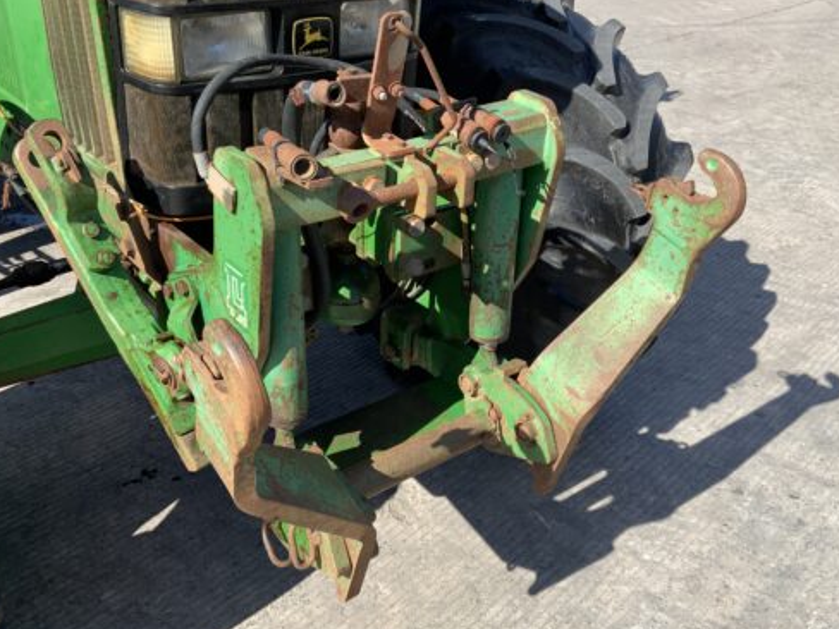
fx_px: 921
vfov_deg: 37.7
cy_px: 320
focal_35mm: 38
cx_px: 447
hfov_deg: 48.9
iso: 16
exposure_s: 1/1121
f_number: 1.8
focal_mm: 3
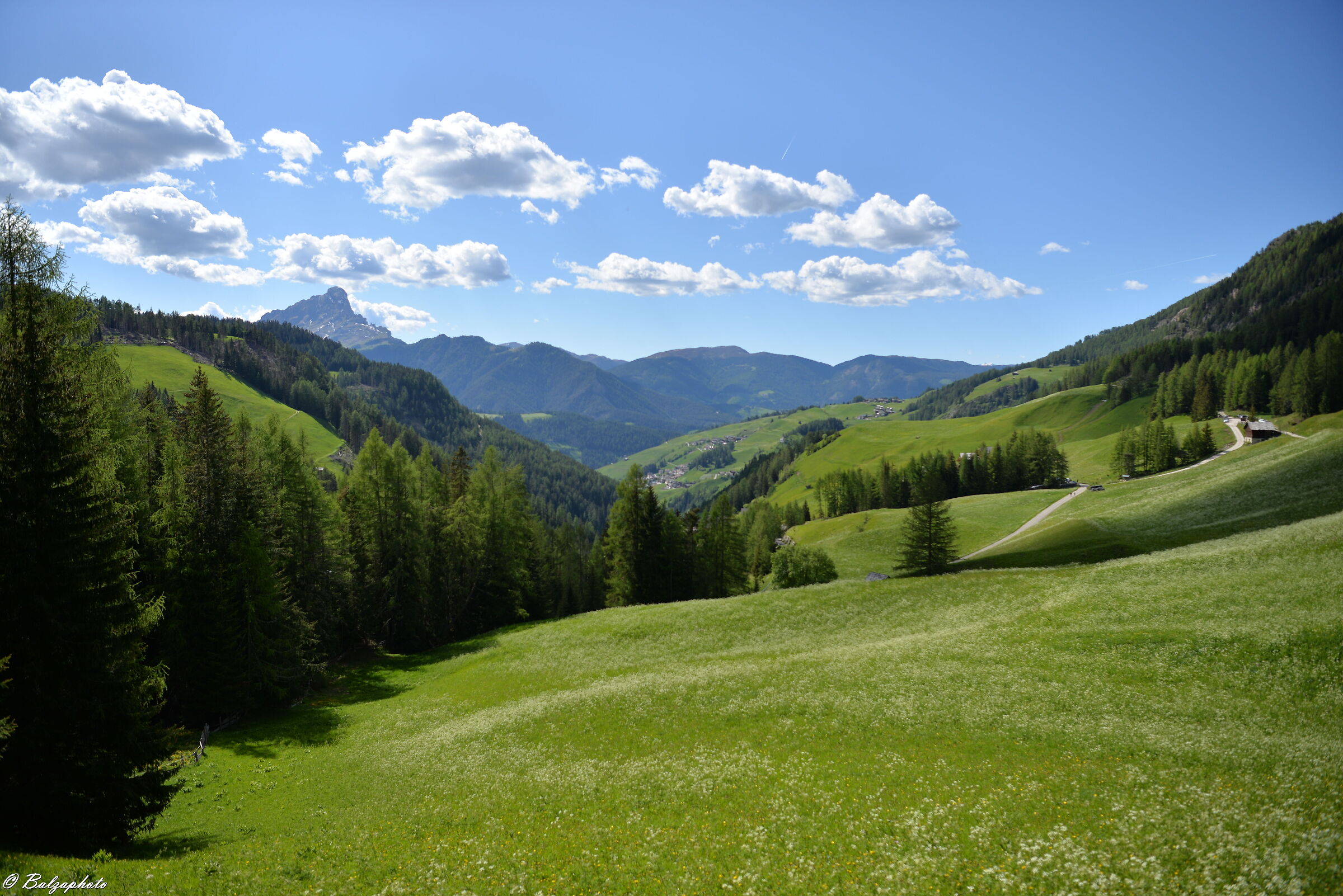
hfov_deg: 73.7
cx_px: 672
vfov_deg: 53.2
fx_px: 896
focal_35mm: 24
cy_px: 448
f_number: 2.8
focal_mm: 24
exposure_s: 1/3200
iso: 100
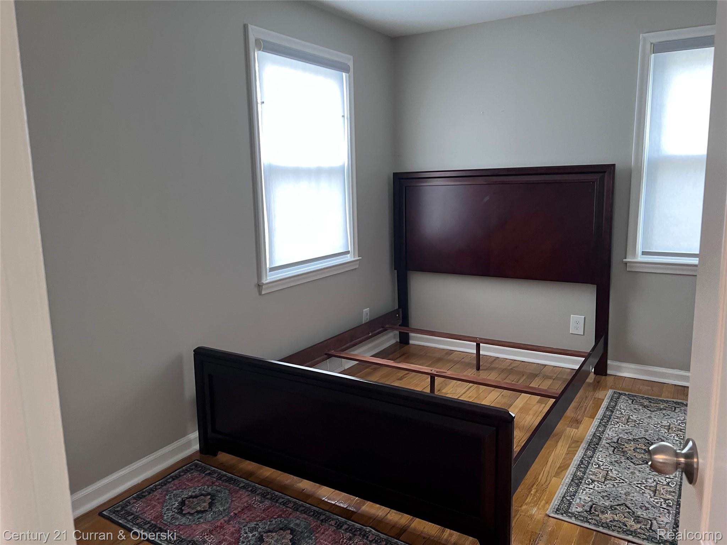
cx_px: 364
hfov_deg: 67.3
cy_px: 272
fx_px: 546
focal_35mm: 26
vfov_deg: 53.1
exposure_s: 1/60
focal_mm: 5.7
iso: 250
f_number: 1.5
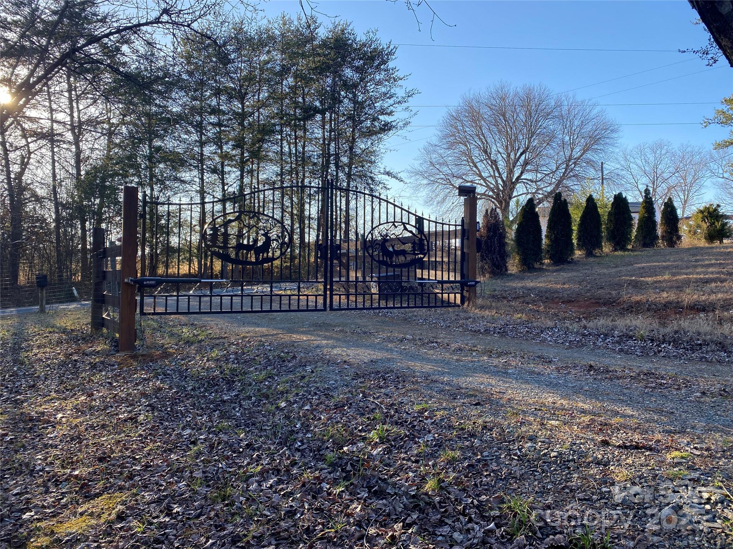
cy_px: 274
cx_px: 366
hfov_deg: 67.3
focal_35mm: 26
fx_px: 551
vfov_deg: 53.1
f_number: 1.8
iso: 32
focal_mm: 4.25
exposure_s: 1/805
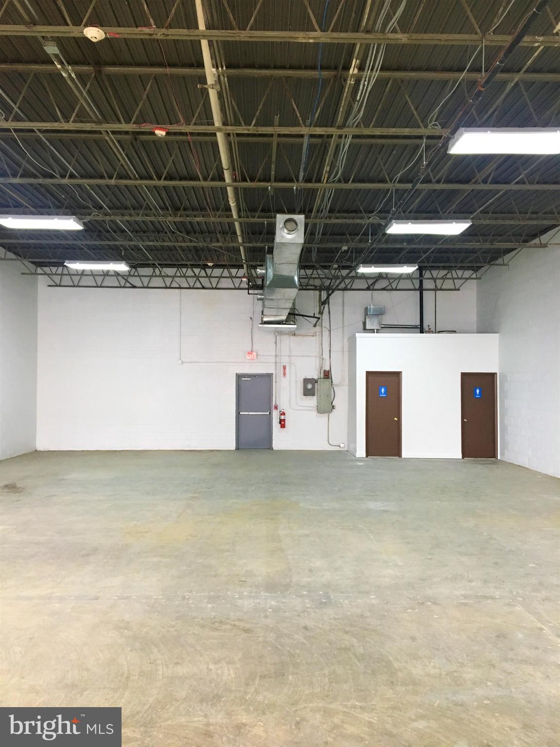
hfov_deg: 48.2
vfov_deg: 61.7
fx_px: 626
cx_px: 280
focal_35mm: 29
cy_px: 374
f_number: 2.2
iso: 125
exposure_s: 1/30
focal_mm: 4.15
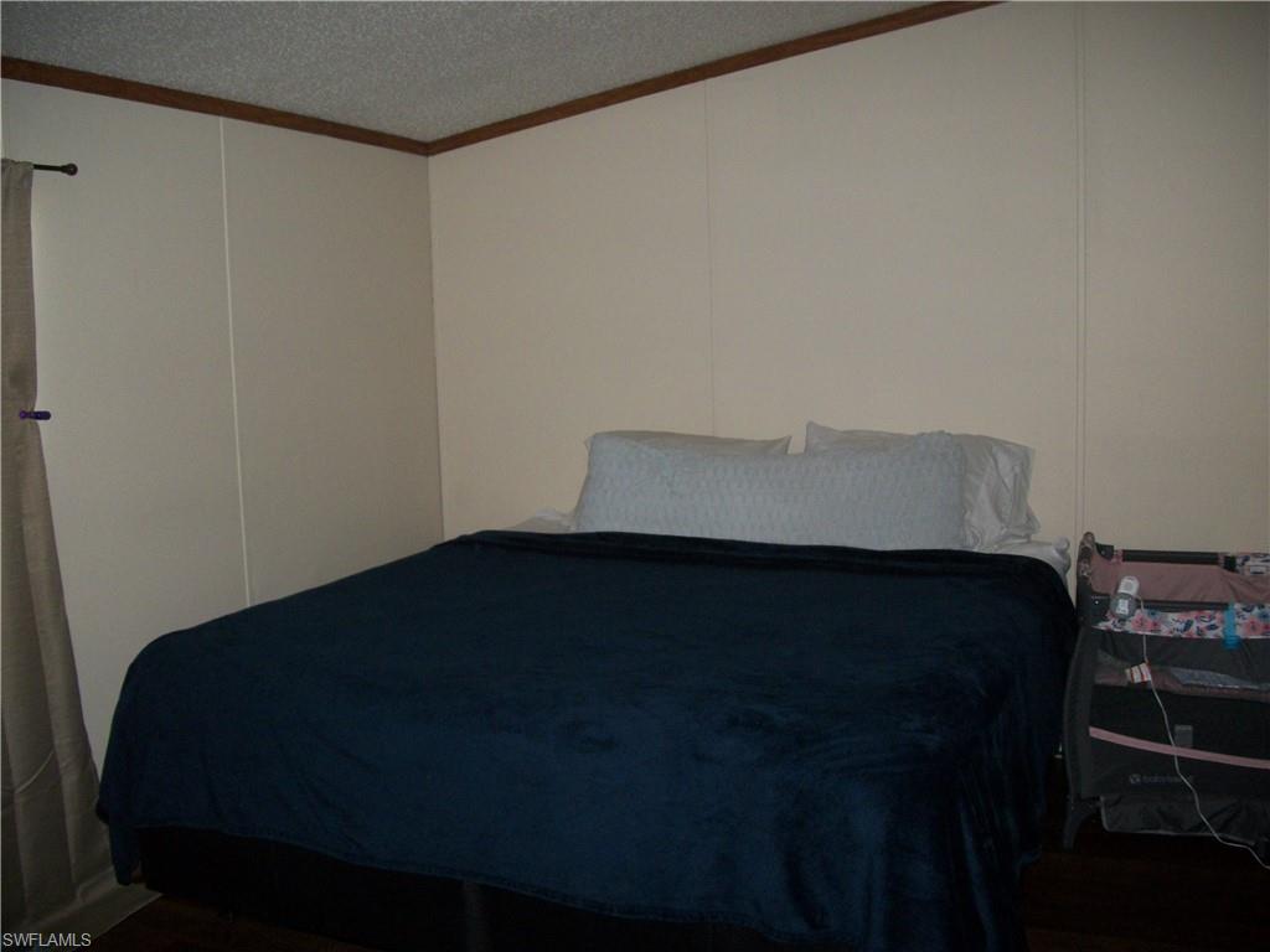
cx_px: 635
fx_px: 1174
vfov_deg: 44.2
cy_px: 476
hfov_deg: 56.8
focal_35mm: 32
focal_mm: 5.7
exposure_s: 1/30
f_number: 2.9
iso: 160
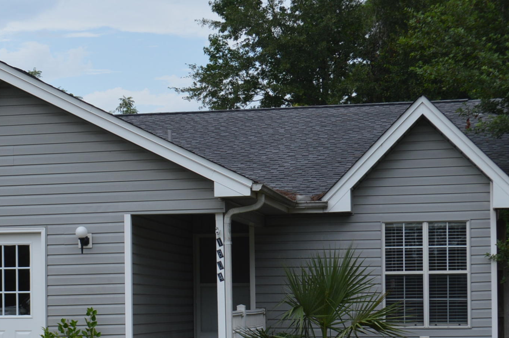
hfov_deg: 22.0
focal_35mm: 92
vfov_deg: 14.7
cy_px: 308
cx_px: 142
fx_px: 1299
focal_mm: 28
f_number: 6.3
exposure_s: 1/160
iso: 100
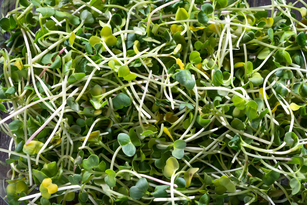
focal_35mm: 100
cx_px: 154
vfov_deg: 13.7
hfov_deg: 20.4
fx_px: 853
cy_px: 102
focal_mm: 100
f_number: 13
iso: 100
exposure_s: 1/60
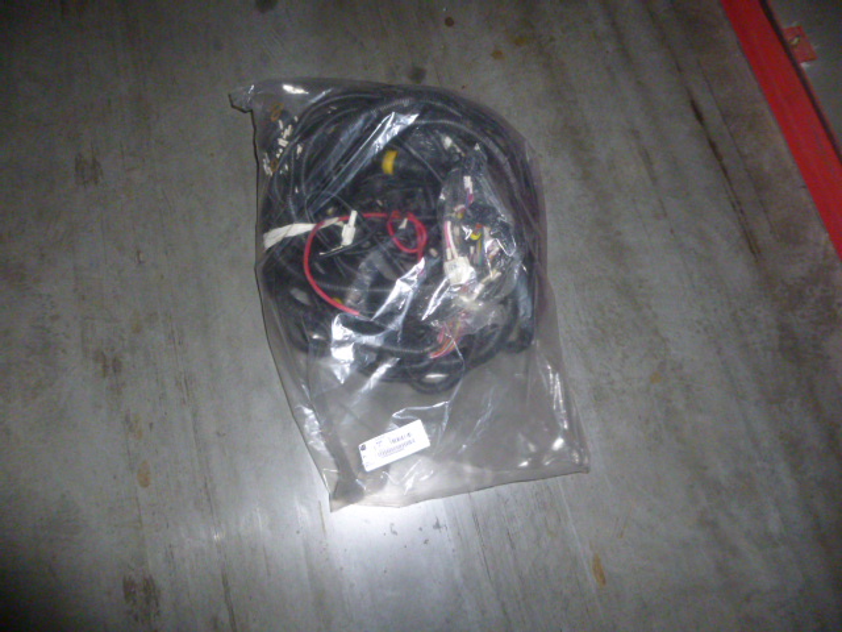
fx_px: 608
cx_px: 421
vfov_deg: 54.9
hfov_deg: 69.4
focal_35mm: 25
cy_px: 316
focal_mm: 4.5
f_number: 3.1
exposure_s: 1/125
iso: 400
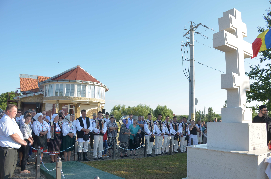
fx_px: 203
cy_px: 90
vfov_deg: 47.7
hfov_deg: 67.5
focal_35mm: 27
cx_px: 136
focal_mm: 18
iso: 250
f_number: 5.6
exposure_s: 1/400
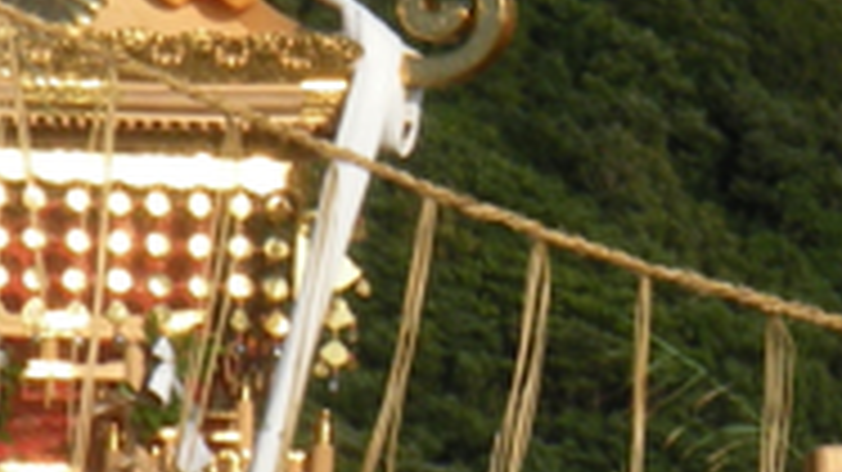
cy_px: 324
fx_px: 13167
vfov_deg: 2.1
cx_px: 869
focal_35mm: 590
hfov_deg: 3.7
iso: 64
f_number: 8
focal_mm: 17.9
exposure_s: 1/258
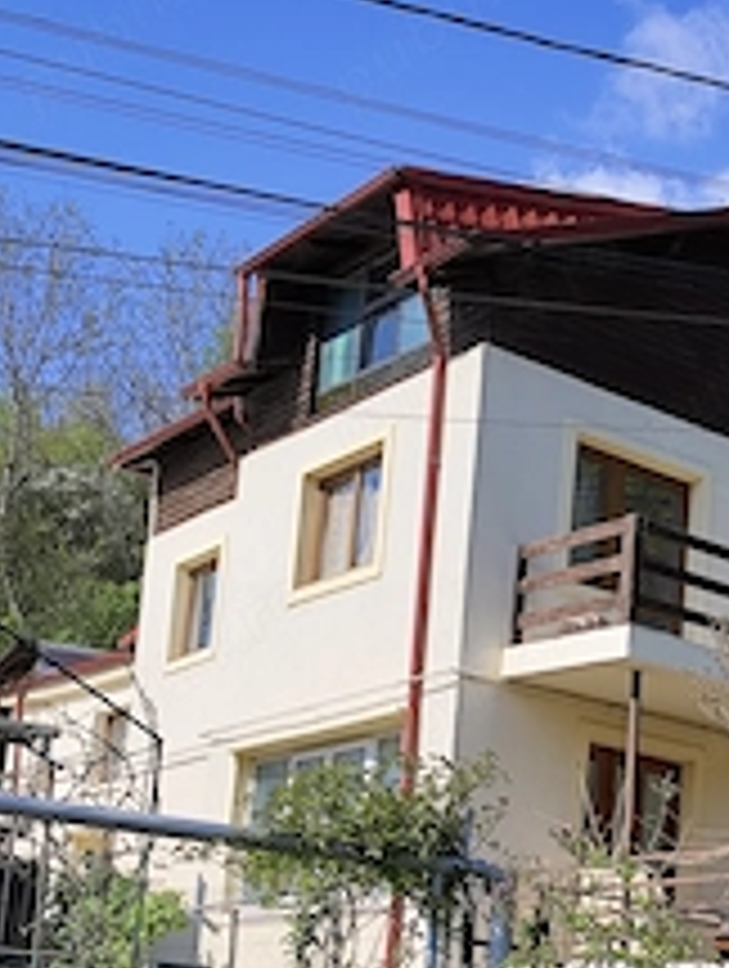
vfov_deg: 29.2
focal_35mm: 65
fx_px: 1820
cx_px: 634
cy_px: 761
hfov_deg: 22.2
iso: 50
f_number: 1.65
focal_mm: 6.14
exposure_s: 1/1530
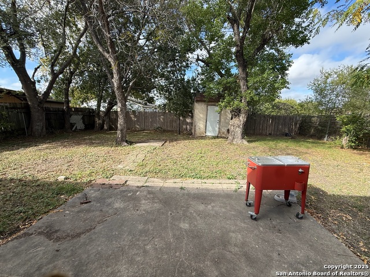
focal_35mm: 14
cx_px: 185
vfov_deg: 85.7
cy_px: 138
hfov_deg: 102.1
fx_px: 150
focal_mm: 2.22
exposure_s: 1/613
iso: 50
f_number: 2.2
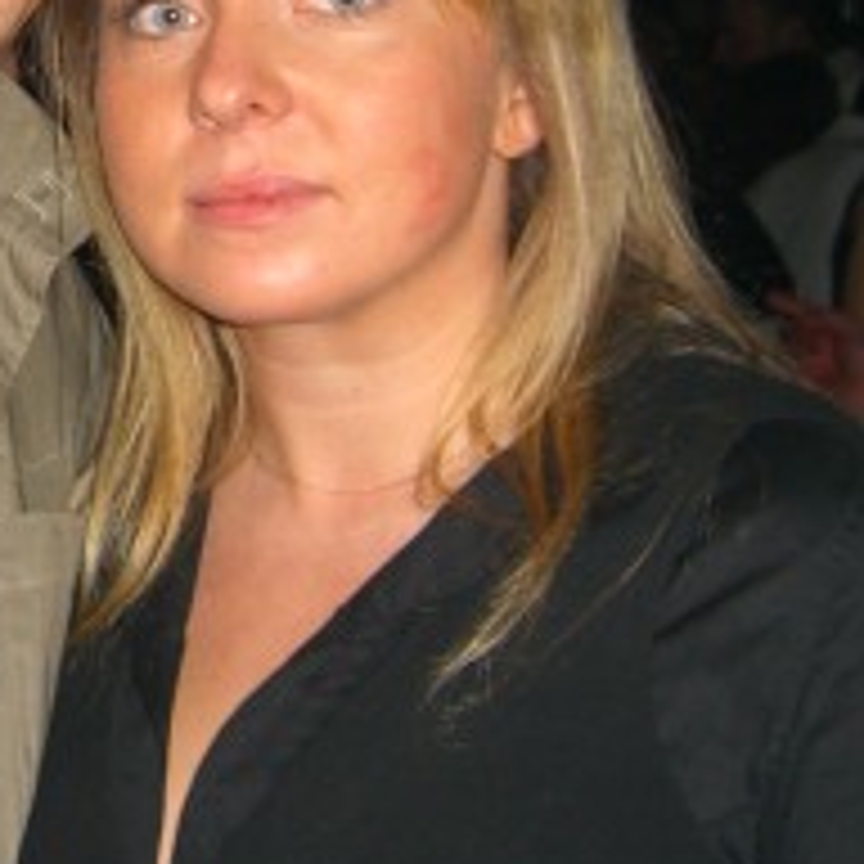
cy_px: 140
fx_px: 2965
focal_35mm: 105
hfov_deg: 16.1
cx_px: -86
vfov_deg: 16.4
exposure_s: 1/60
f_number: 2.8
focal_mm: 7.9
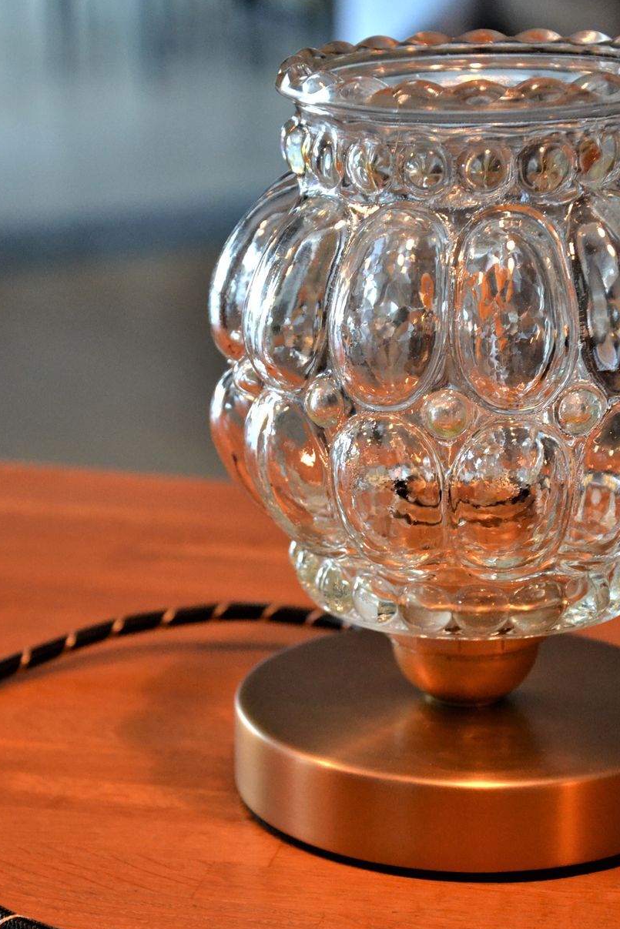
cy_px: 505
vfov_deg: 19.6
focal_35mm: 104
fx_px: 2686
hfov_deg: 13.2
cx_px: 277
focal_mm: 62
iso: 2800
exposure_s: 1/125
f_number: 5.3
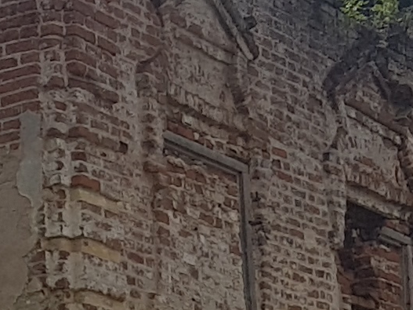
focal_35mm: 199
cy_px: 477
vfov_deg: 7.3
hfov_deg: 9.2
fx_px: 2374
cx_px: -471
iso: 50
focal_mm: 4.2
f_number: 1.7
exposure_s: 1/5968
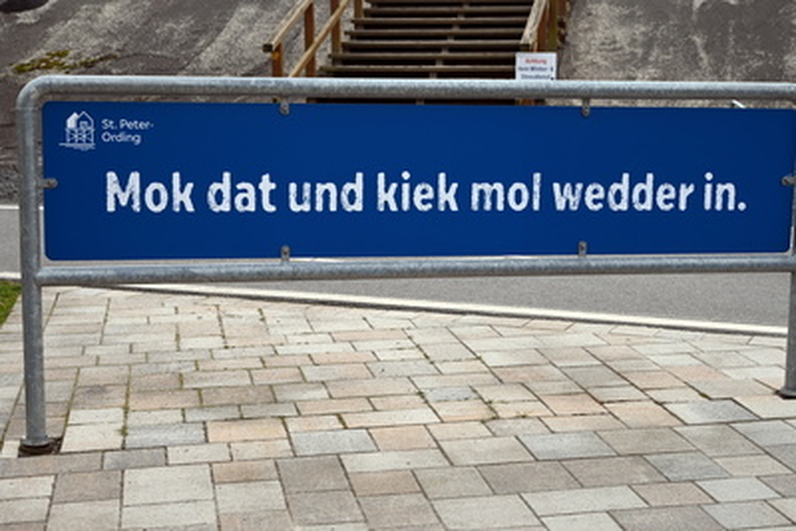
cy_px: 266
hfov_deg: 34.2
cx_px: 398
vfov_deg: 23.2
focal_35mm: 58
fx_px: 1294
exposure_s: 1/250
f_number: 5.6
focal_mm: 39
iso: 100
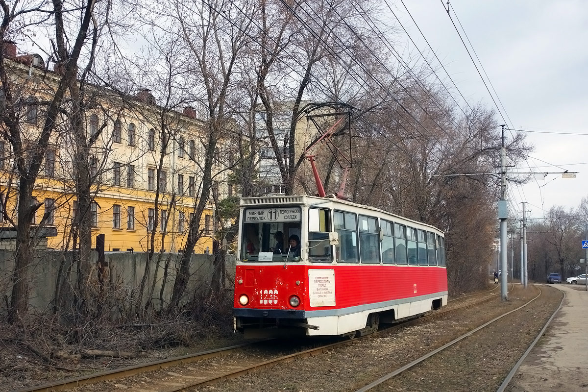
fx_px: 604
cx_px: 294
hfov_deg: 51.9
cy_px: 196
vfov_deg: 35.9
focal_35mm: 37
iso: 125
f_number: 4
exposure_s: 1/500
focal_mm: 13.58
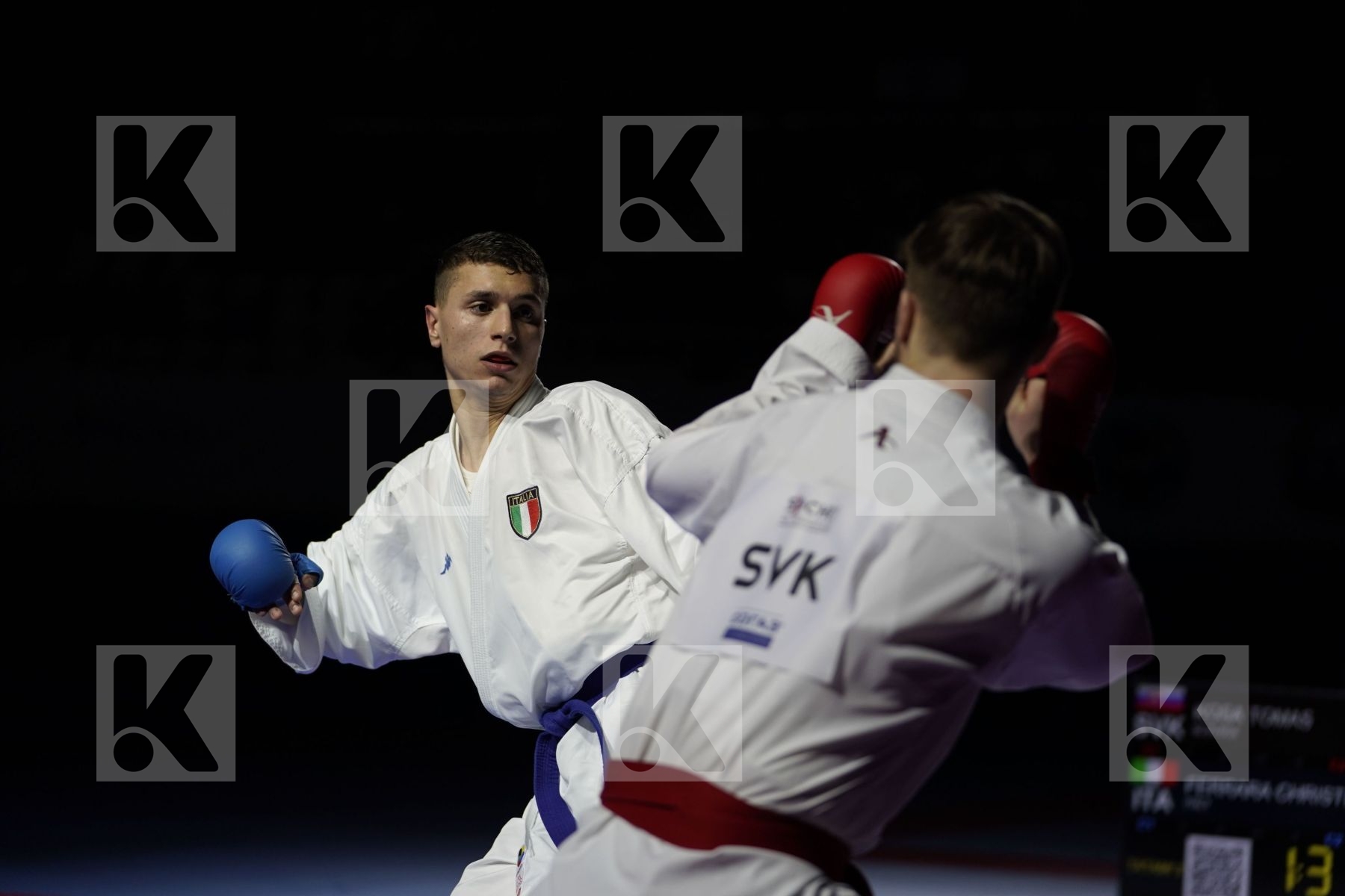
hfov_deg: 18.6
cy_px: 448
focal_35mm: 110
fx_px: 4109
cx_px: 672
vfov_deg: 12.5
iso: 640
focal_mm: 110
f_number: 2.8
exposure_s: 1/1000
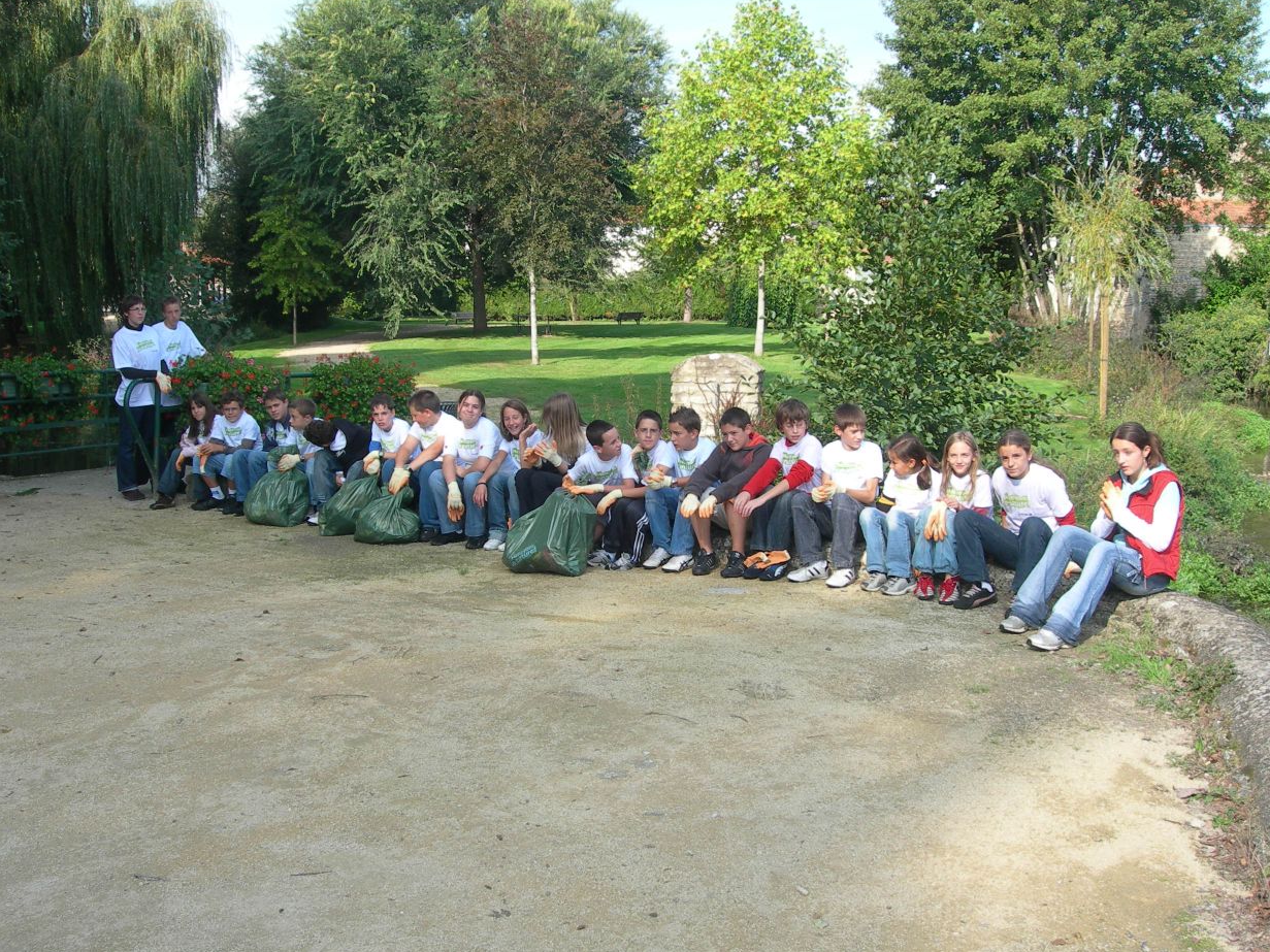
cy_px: 459
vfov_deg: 35.9
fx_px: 1467
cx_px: 651
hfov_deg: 46.8
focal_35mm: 40
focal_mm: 7.8
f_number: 4.8
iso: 50
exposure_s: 1/168
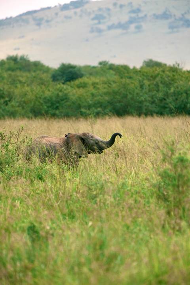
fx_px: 3562
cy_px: 142
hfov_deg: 3.1
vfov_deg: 4.6
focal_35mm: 450
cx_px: 95
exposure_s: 1/900
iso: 320
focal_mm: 300
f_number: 5.6
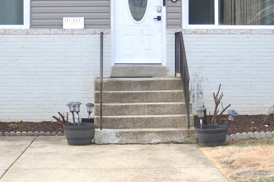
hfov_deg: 18.8
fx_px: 829
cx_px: 121
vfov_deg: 12.5
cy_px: 55
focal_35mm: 109
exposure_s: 1/1000
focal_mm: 28
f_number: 2.8
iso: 200
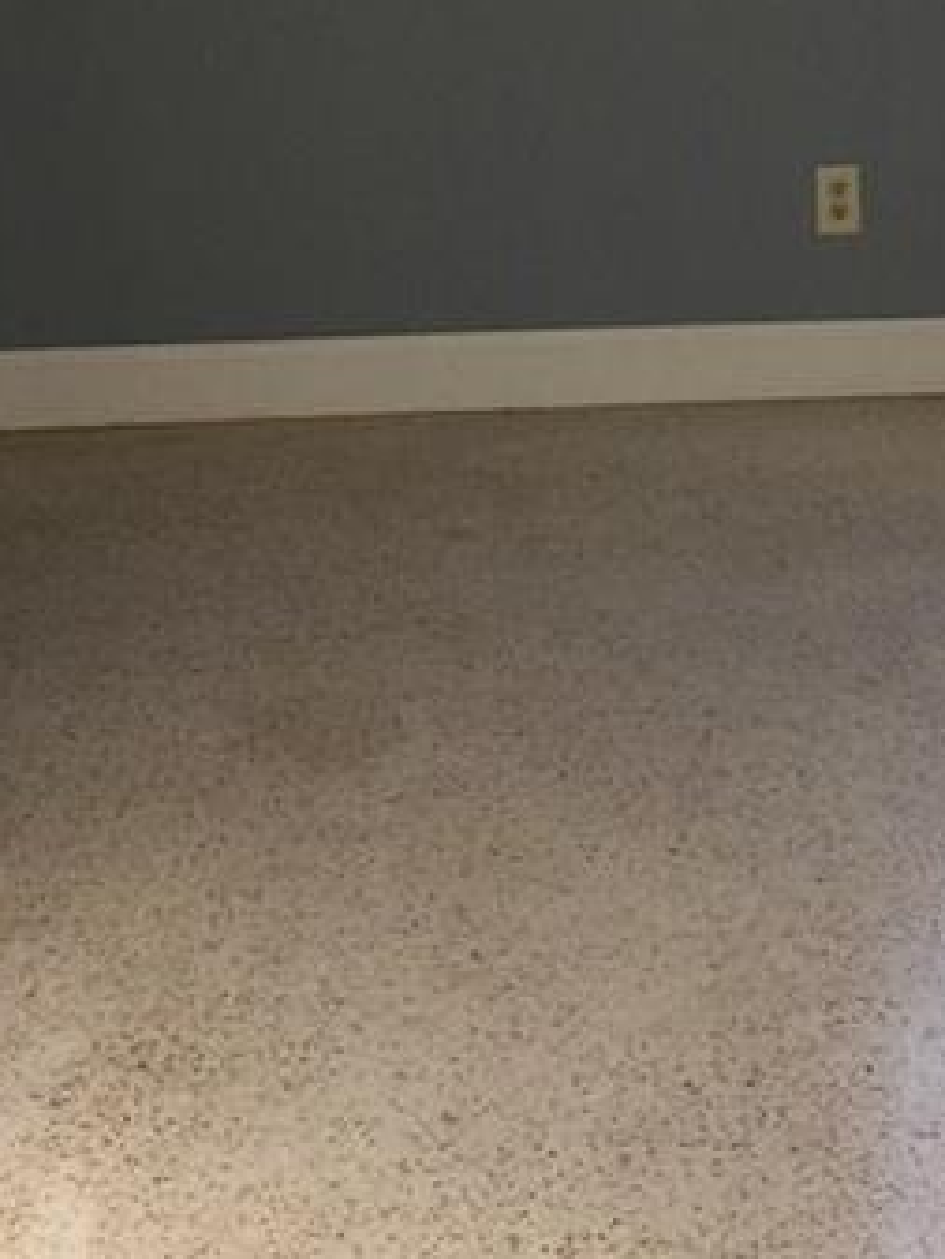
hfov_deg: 21.9
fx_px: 2401
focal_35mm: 66
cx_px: 792
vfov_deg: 27.4
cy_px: -49
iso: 125
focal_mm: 4.15
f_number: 2.2
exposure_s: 1/30
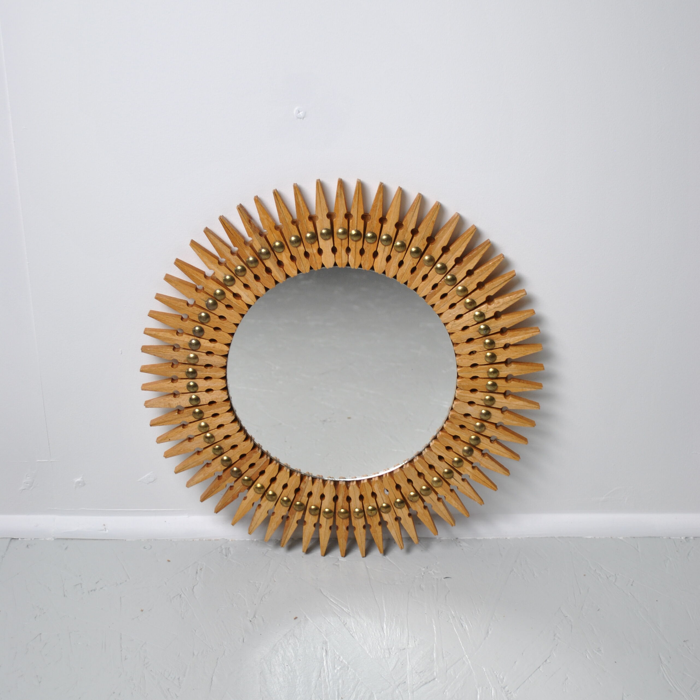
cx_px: 354
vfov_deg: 29.5
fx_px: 1327
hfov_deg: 29.6
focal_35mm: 58
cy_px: 401
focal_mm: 30
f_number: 4.5
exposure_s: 1/50
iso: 200
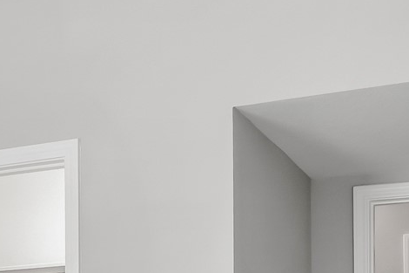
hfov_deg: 25.1
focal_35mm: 76
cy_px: 552
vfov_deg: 14.6
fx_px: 867
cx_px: -13
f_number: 8
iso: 500
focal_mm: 11
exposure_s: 1/640
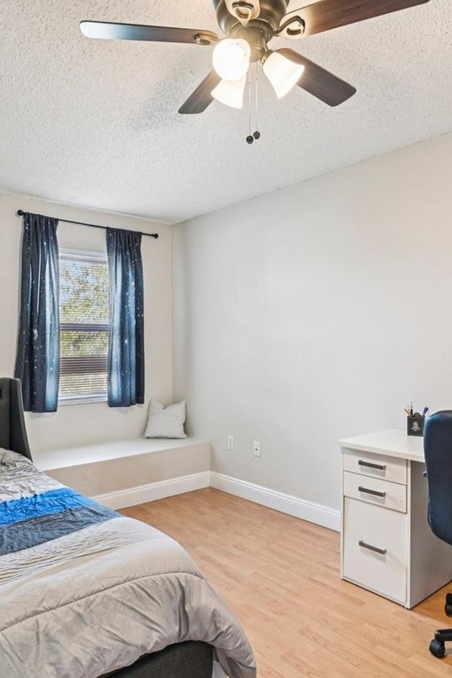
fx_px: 471
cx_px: 204
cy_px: 350
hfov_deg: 51.2
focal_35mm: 25
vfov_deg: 71.5
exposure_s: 1/10
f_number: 8
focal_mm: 14
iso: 400
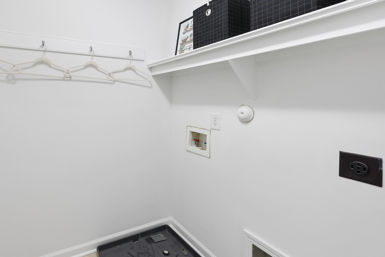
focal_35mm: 17
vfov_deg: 69.1
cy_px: 93
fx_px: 182
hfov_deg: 89.0
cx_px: 120
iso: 400
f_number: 7.1
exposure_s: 1.3
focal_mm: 12
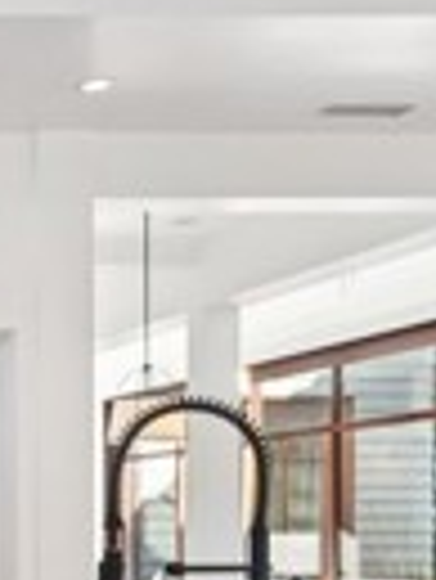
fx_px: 1274
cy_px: 598
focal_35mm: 76
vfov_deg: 24.3
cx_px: -494
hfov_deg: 14.9
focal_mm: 16
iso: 400
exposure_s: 1/13
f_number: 8
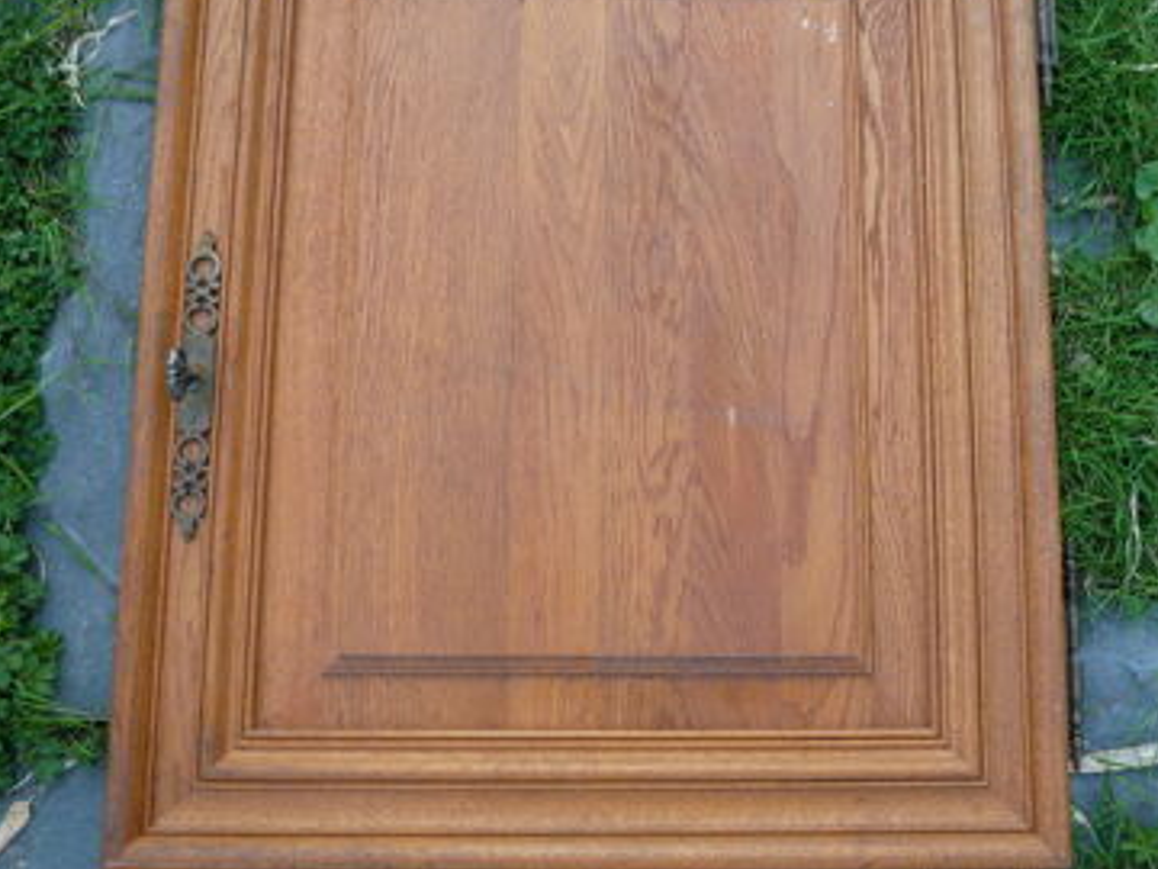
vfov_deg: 35.8
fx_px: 1338
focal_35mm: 40
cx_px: 704
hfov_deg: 46.5
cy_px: 351
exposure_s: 1/40
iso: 100
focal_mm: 5.2
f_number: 3.3
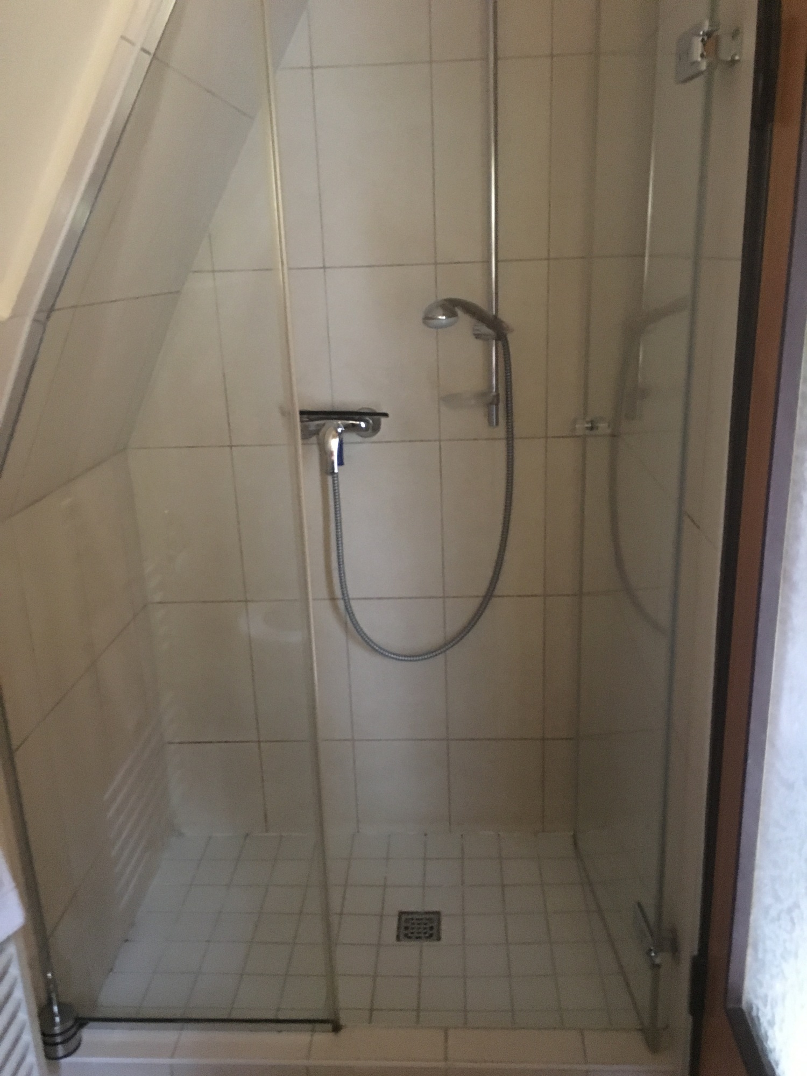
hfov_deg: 48.2
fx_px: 901
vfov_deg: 61.7
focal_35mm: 29
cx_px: 404
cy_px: 538
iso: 500
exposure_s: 1/17
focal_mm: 4.15
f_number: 2.2
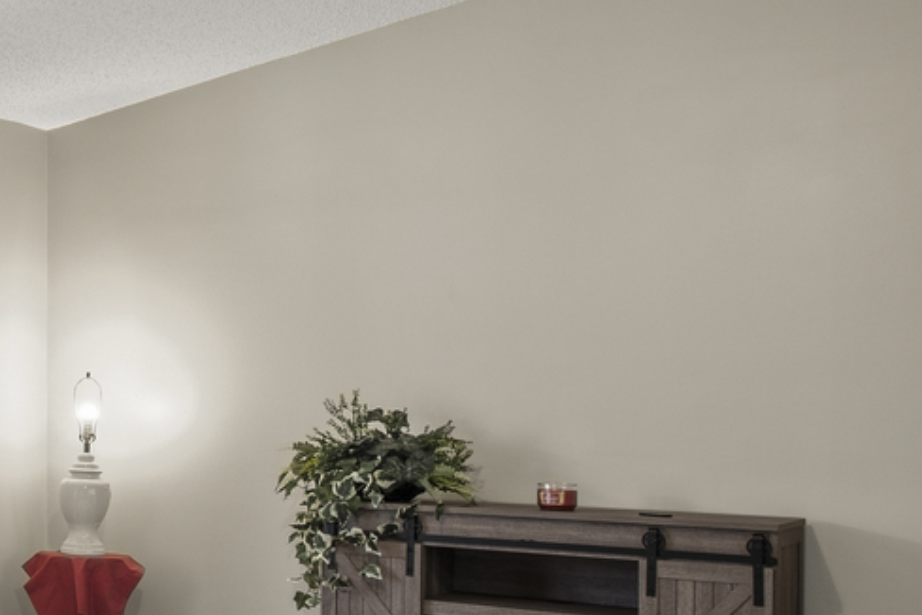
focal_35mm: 53
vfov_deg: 25.5
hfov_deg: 29.2
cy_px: 375
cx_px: -322
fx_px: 1357
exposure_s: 1/4
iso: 400
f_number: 8
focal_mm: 10.5
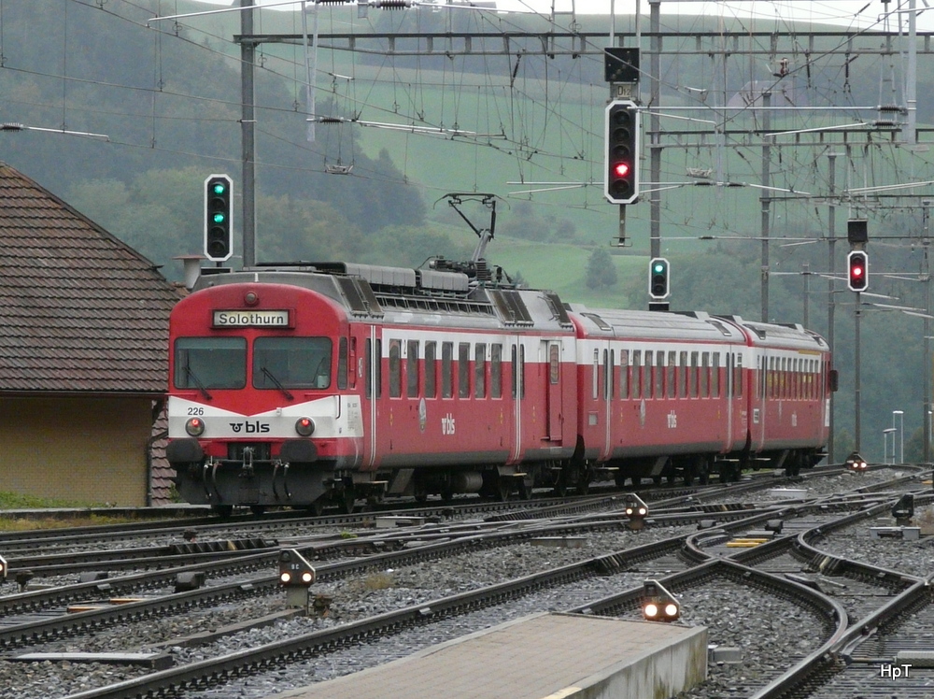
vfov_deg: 8.8
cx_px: 467
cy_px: 350
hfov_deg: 11.8
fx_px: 4529
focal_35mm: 168
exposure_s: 1/250
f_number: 3.6
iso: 250
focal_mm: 27.6
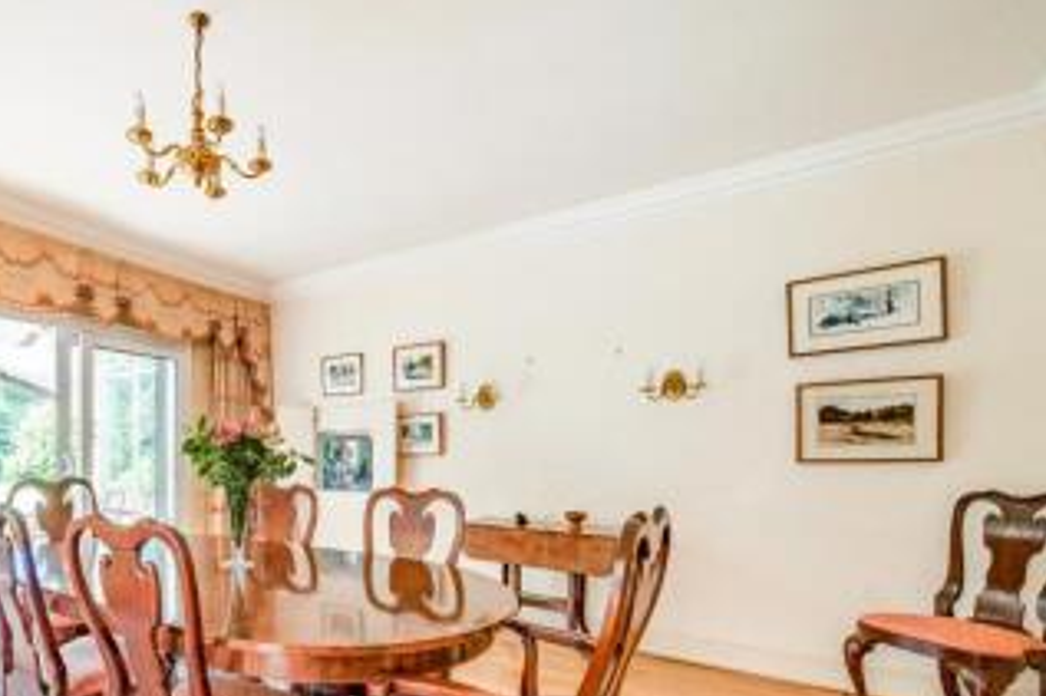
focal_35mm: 18
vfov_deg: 65.8
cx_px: 304
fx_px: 523
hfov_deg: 85.0
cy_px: 454
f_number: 8
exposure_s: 1/30
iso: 100
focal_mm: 12
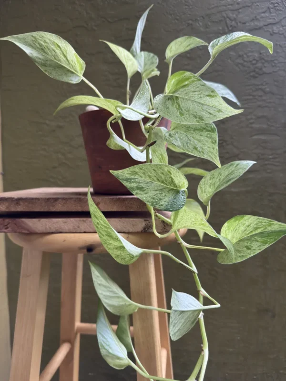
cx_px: 143
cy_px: 190
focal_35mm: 24
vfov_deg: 71.6
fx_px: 264
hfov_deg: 56.8
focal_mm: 6.76
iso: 80
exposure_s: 1/175
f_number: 1.78
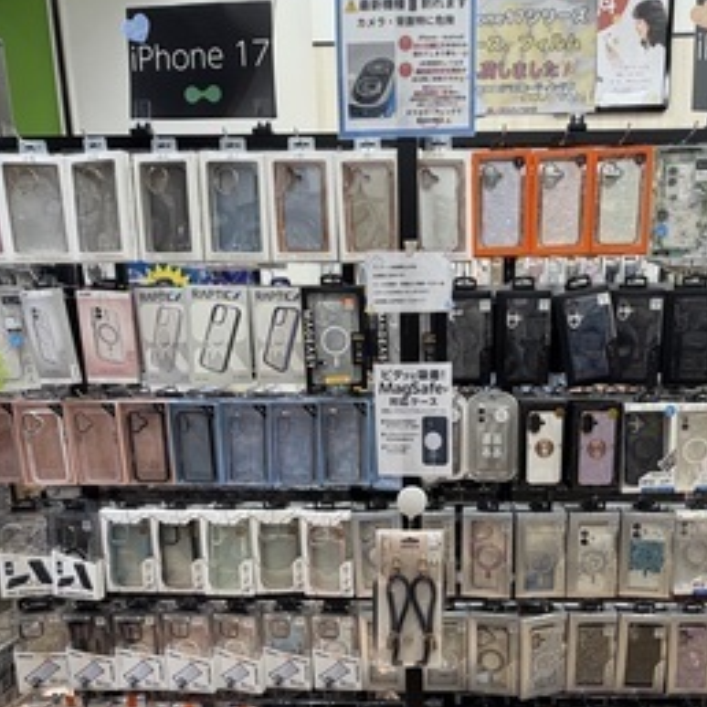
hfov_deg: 63.9
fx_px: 555
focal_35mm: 24
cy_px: 429
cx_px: 449
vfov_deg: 64.4
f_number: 2.2
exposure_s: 1/121
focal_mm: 2.22
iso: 200
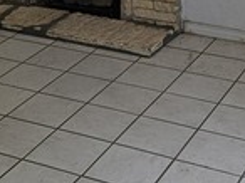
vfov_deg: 13.5
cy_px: -111
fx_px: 714
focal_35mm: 101
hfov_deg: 19.4
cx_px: 77
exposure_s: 1/207
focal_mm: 5.4
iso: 64
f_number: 1.8
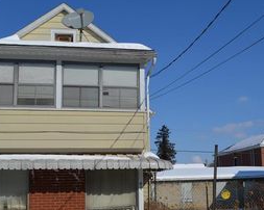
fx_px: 390
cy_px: 135
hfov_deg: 37.2
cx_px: 162
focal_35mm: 50
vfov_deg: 30.1
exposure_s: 1/400
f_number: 10
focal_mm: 18
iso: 100
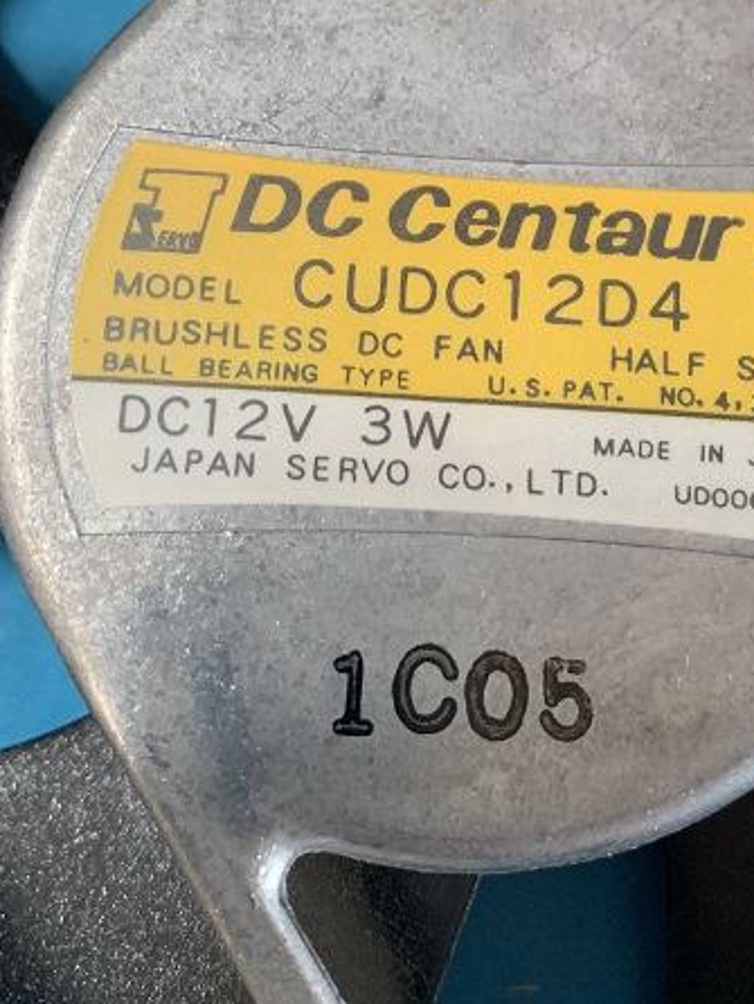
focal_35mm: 47
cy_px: 269
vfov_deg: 39.5
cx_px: 422
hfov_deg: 30.9
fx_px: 1364
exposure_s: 1/60
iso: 320
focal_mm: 4.25
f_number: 1.8
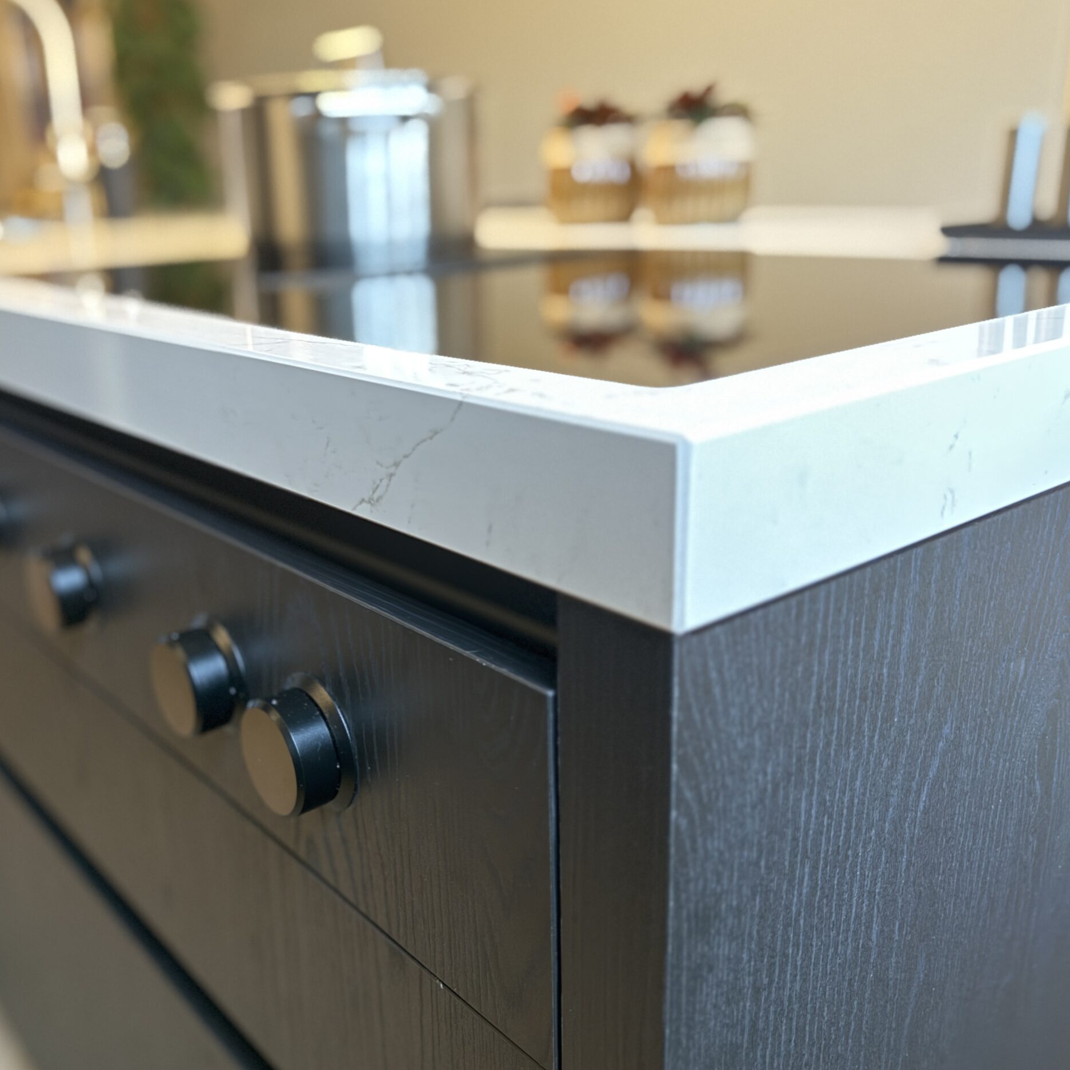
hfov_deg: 55.0
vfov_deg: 55.6
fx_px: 1014
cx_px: 403
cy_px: 531
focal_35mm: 29
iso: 1600
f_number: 1.78
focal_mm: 6.76
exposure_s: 1/25
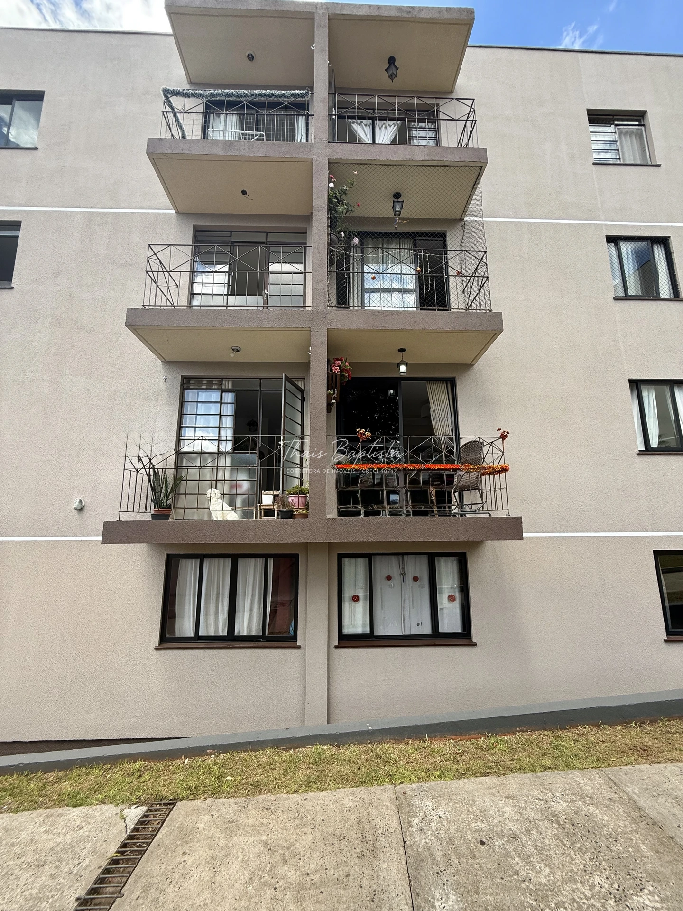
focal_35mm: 14
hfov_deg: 85.7
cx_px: 342
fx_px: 368
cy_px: 456
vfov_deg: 102.1
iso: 50
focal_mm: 2.22
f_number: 2.2
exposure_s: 1/228
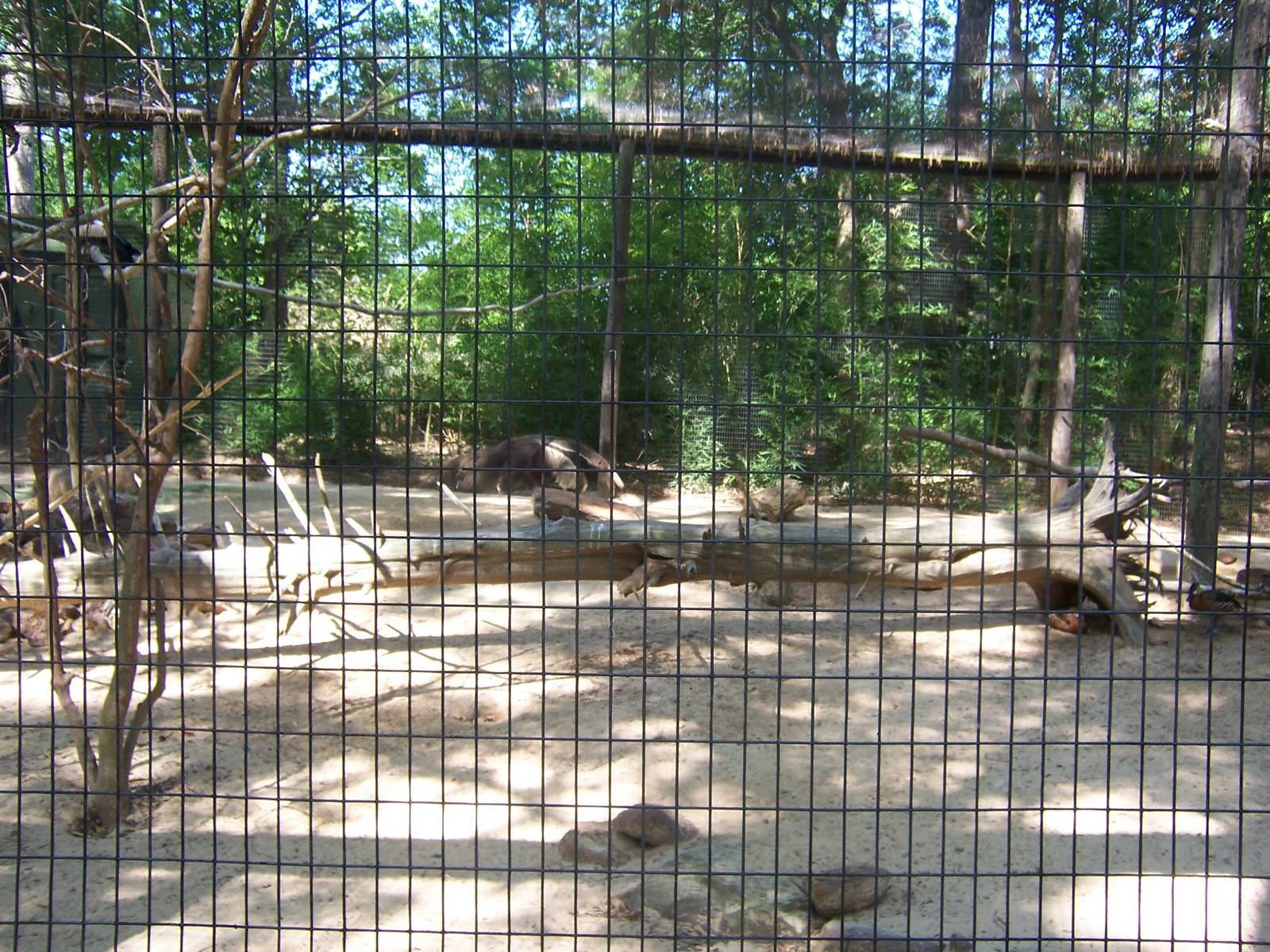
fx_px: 1211
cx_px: 635
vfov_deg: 42.9
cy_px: 476
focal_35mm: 33
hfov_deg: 55.4
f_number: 3.4
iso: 80
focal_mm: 5.5
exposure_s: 1/60
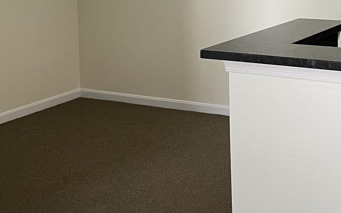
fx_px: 641
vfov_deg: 18.3
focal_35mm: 69
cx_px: 216
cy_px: -6
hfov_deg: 29.7
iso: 125
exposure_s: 1/60
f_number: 1.6
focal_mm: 5.1
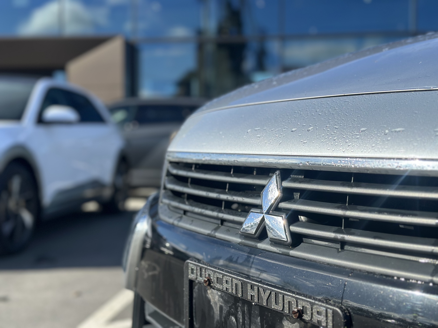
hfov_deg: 39.7
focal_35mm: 48
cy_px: 164
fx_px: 607
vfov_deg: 30.3
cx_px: 219
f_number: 1.78
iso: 100
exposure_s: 1/4566
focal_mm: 6.86
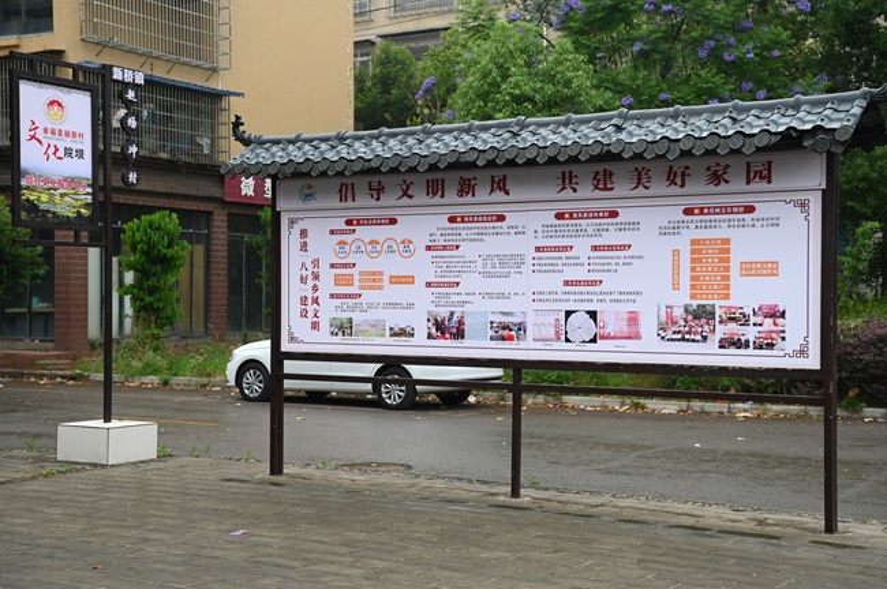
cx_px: 444
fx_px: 1280
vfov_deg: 25.9
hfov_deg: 38.2
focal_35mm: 52
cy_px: 294
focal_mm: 52
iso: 640
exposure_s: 1/800
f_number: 4.5
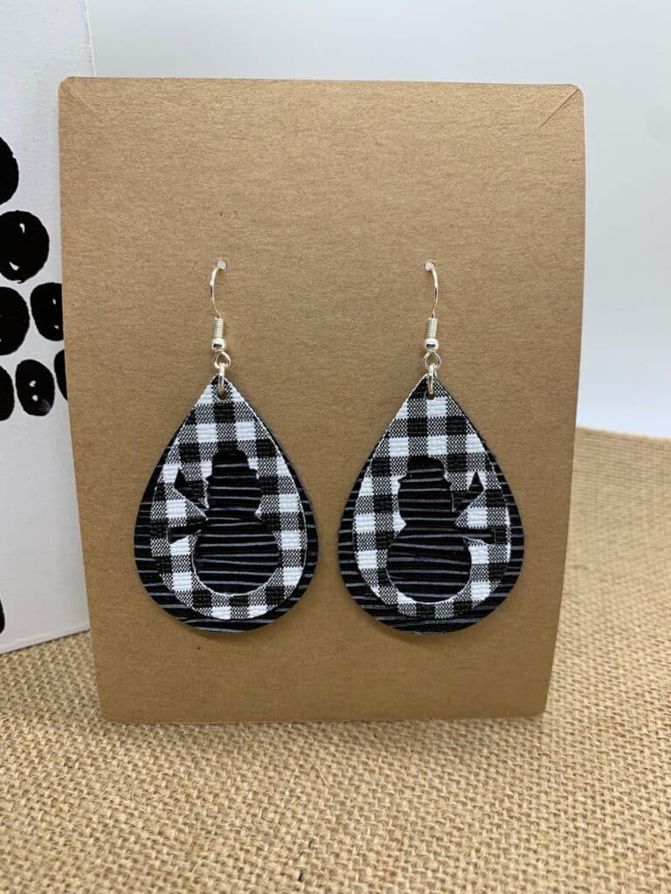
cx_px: 336
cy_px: 447
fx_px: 672
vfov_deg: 67.3
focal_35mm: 26
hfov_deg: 53.1
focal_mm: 4.25
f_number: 1.8
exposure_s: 1/120
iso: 64
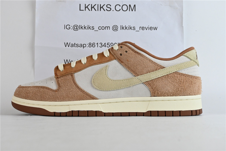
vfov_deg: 25.8
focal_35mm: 52
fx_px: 330
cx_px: 113
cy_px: 76
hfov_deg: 37.9
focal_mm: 35
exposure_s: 1/125
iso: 1000
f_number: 10
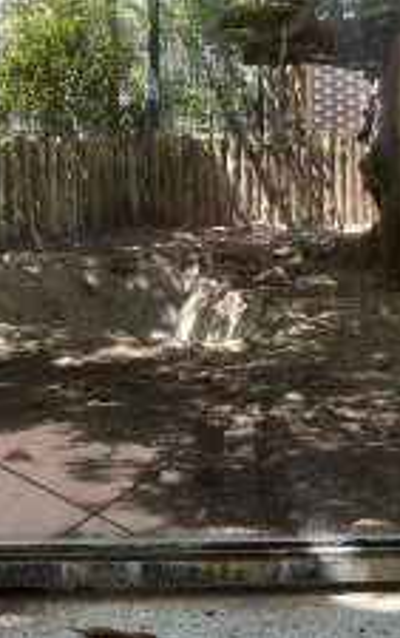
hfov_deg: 19.7
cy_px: 218
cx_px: 270
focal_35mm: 66
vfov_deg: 30.8
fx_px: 1149
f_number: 2.8
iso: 125
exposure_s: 1/250
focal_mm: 5.2
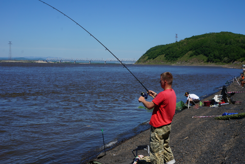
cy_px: 82
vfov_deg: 28.1
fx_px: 327
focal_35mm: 48
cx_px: 122
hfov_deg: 41.1
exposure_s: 1/160
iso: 100
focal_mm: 32
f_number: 13
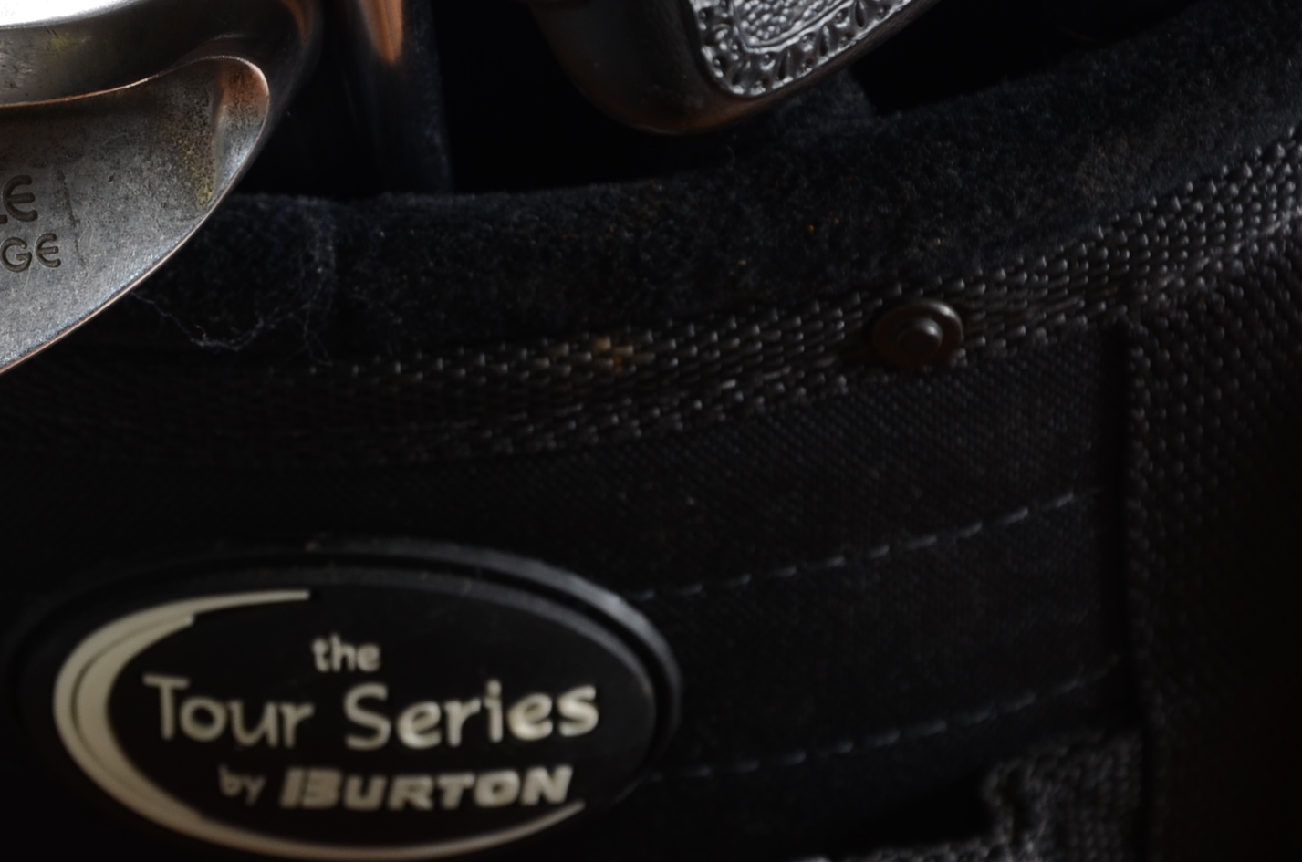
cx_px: 304
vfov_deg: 5.0
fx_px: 9812
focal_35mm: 272
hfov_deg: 7.6
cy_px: 317
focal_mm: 105
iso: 250
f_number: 7.1
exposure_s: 1/100
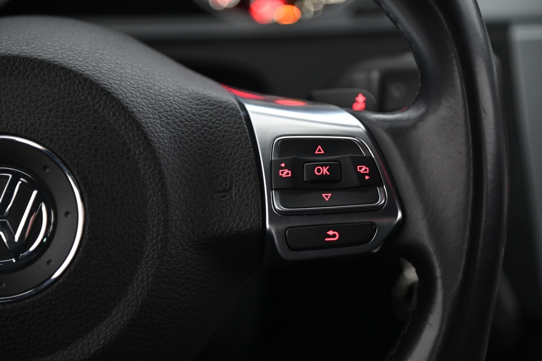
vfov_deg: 11.4
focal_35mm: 120
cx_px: 271
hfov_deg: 17.1
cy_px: 180
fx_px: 1805
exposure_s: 1/15
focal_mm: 120
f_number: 4
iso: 2000
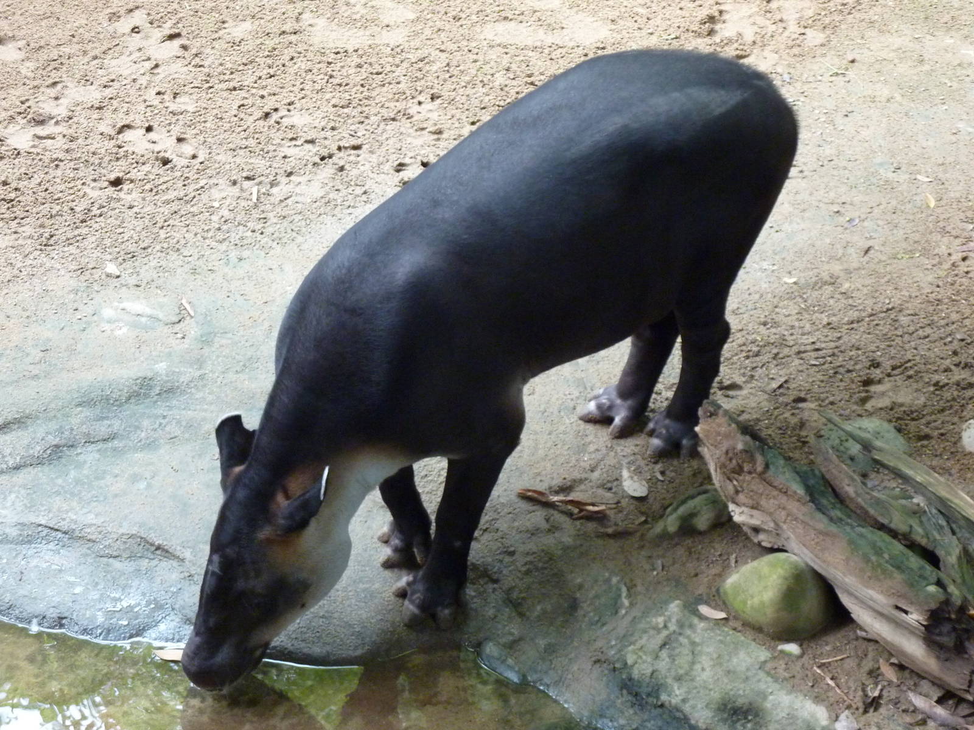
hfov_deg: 21.8
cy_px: 365
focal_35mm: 90
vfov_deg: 16.4
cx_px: 487
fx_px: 2532
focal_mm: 14.7
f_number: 4.3
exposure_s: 1/40
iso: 400
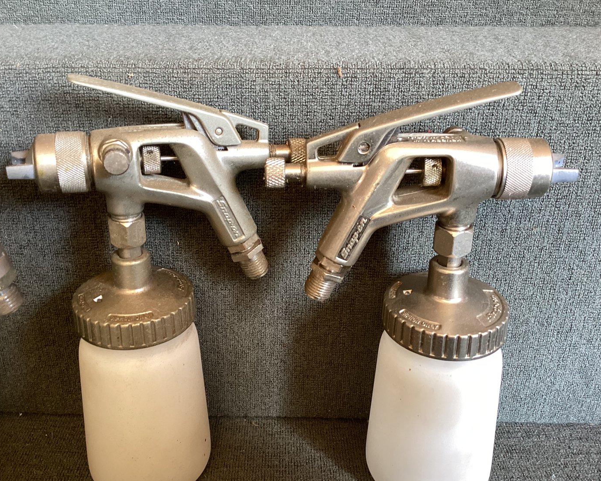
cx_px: 281
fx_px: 587
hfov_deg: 54.2
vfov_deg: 44.6
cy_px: 239
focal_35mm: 33
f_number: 2.4
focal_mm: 3.3
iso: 200
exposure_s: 1/50
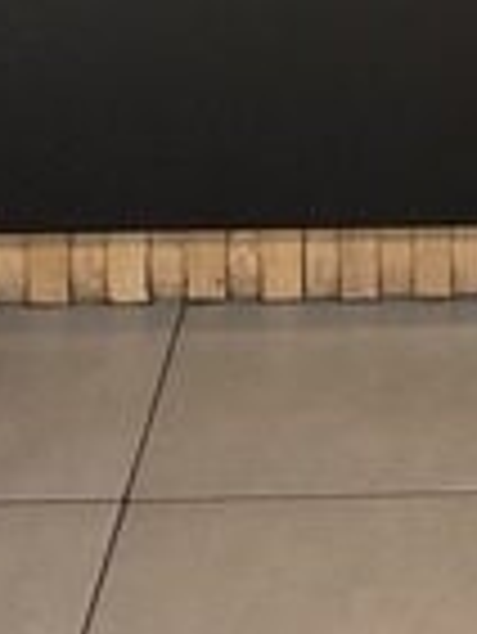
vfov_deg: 14.3
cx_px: 585
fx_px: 2000
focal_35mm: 109
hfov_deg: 13.2
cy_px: -728
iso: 2500
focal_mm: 6.76
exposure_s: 1/17
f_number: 1.78
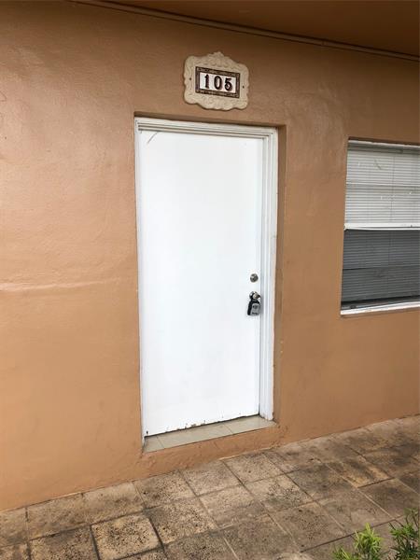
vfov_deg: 63.4
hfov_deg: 49.7
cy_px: 280
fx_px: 453
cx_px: 210
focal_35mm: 28
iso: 20
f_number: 1.8
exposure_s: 1/157
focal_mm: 3.99
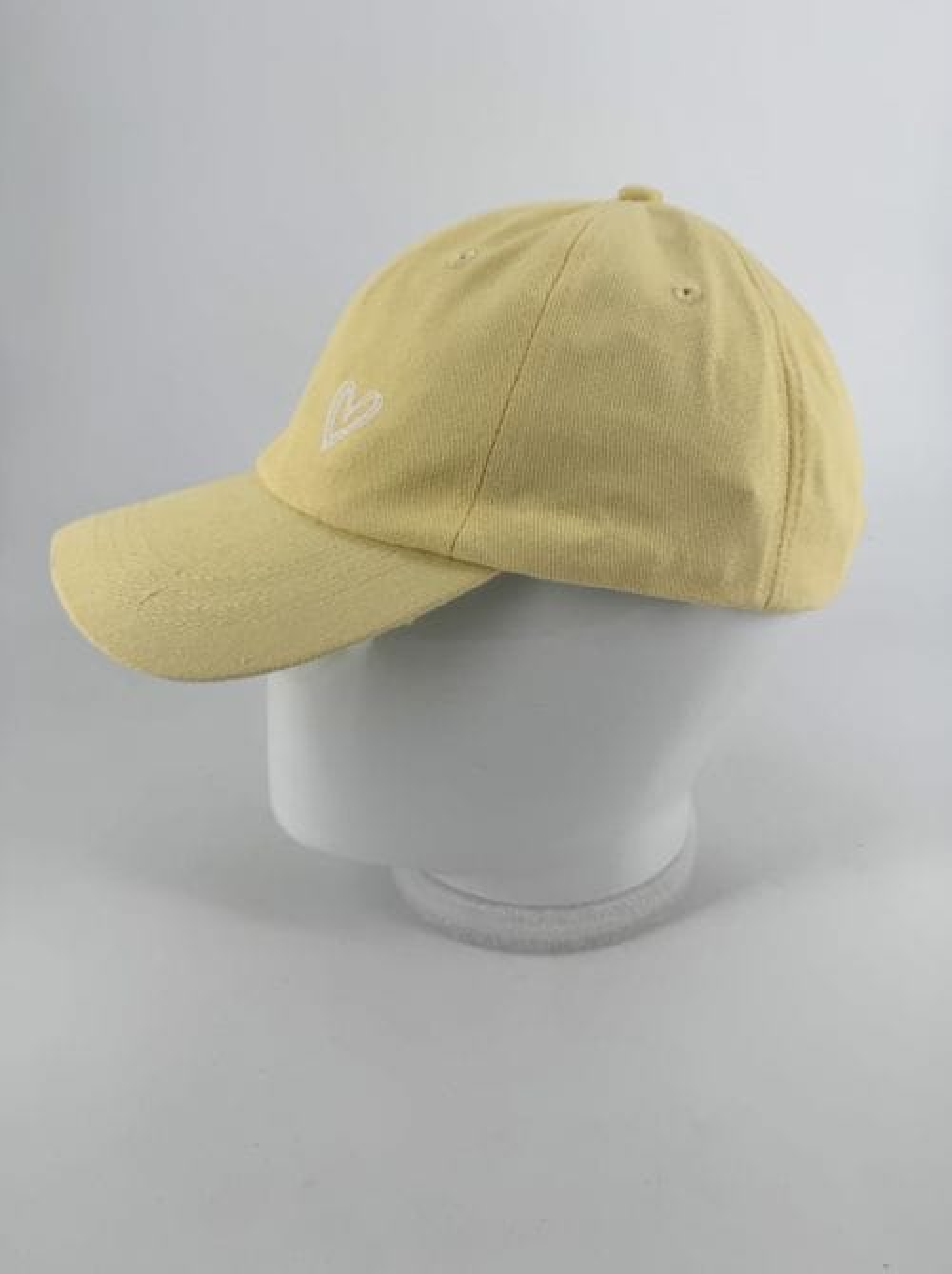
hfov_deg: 56.7
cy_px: 637
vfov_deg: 71.7
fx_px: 882
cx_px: 476
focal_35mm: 24
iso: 80
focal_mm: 6.76
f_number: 1.78
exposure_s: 1/1311
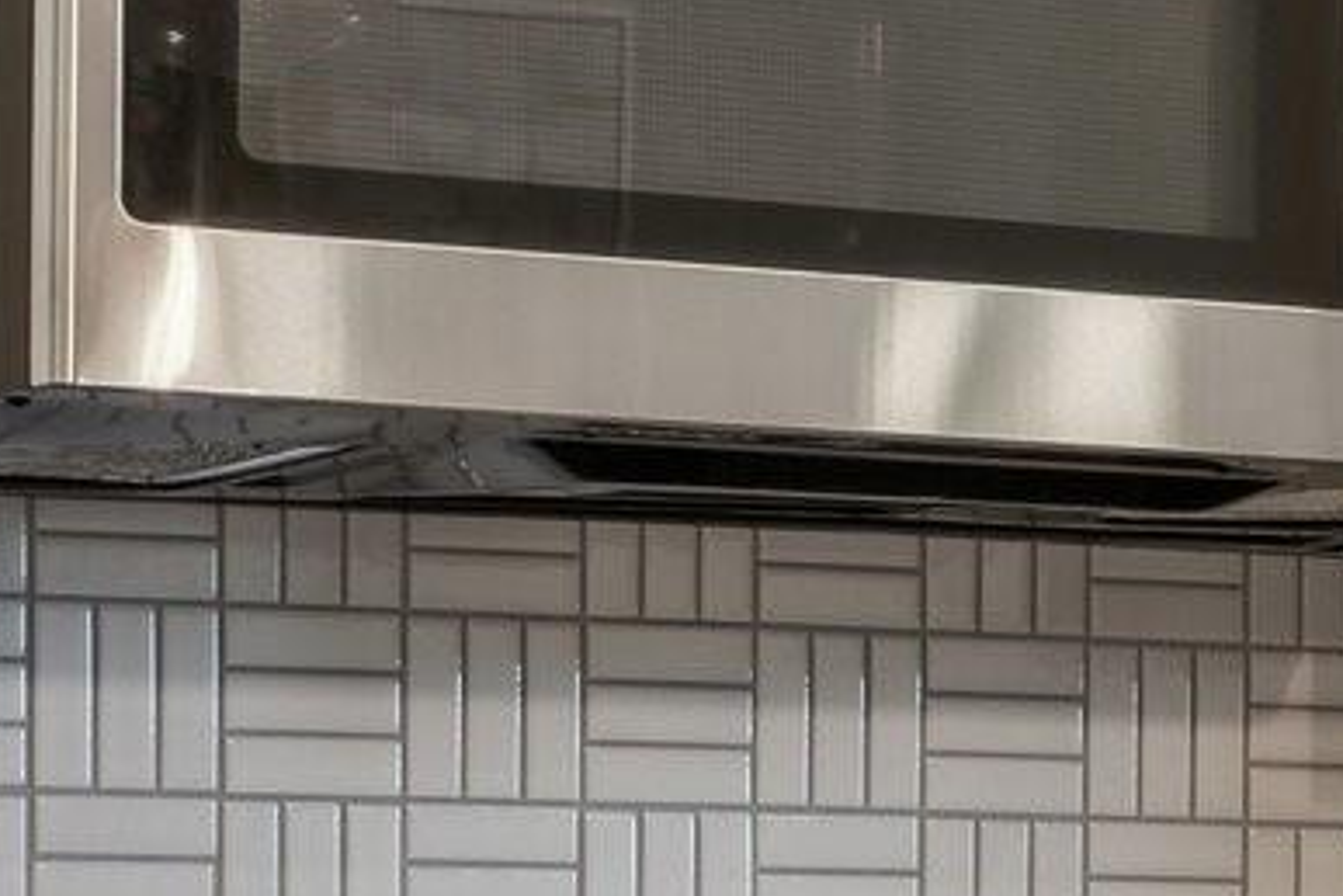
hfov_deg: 8.1
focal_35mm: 233
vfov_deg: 5.9
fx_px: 8692
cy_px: 1002
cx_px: 3331
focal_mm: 44
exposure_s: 1/20
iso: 160
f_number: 7.1
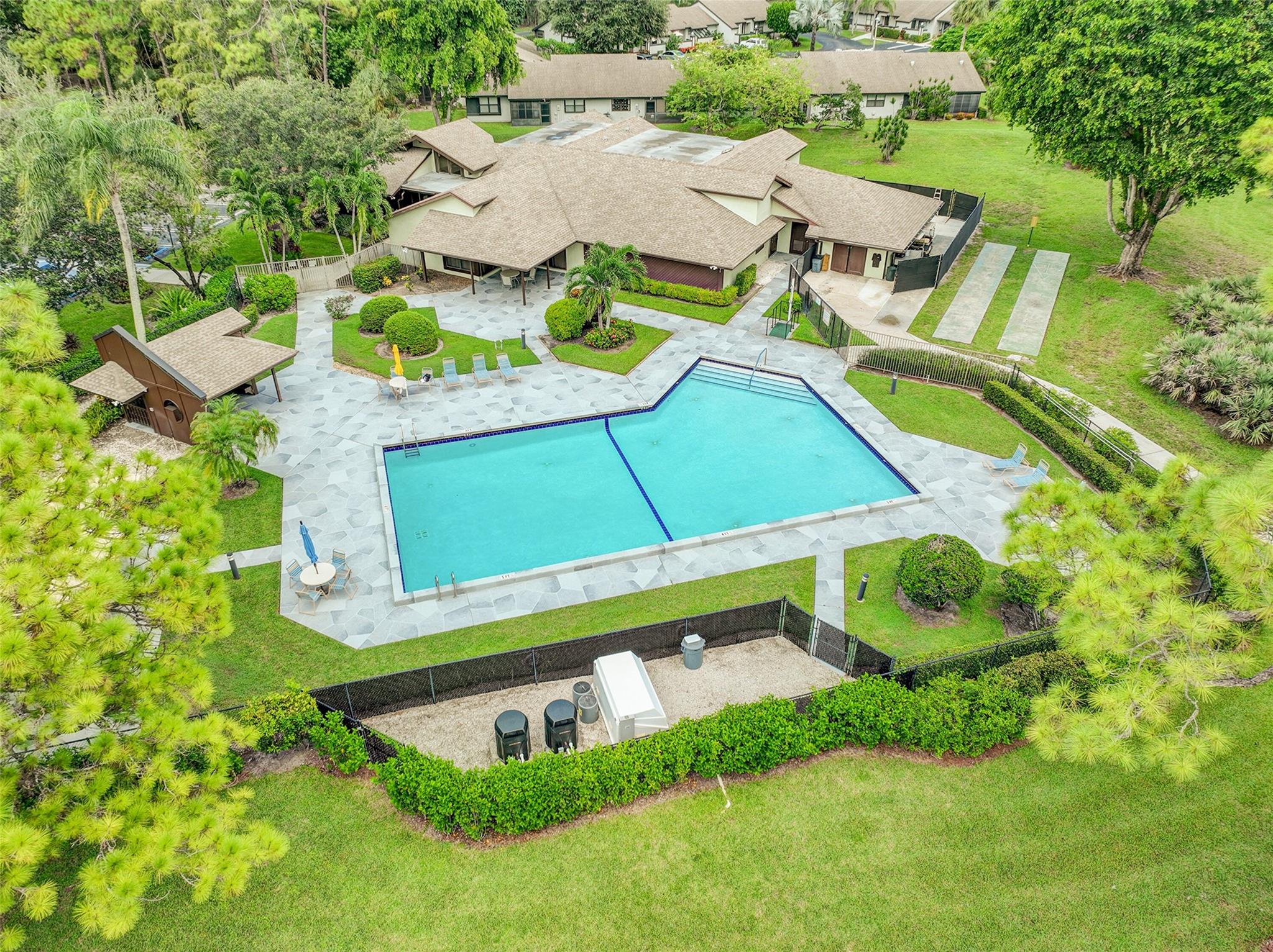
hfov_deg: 71.6
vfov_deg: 56.8
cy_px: 476
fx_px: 882
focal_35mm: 24
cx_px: 636
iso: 120
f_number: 2.8
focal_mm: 12.3
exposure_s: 1/640
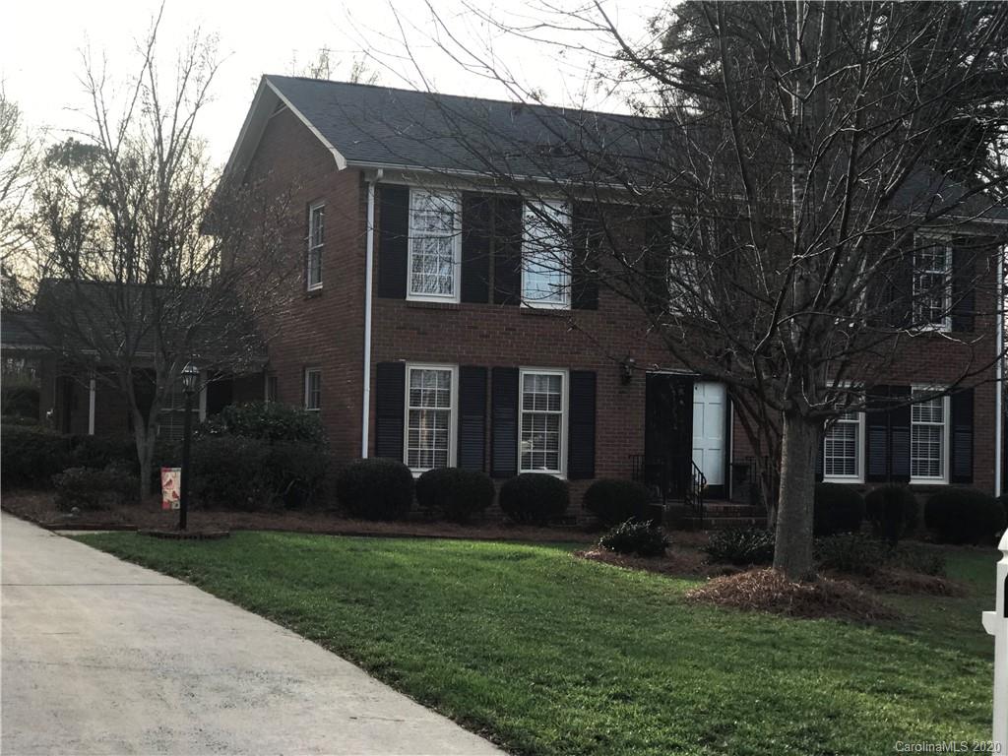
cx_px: 504
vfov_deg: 25.7
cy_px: 378
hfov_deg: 33.8
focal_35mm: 57
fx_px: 1660
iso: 20
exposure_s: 1/323
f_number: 2.8
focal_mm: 6.6
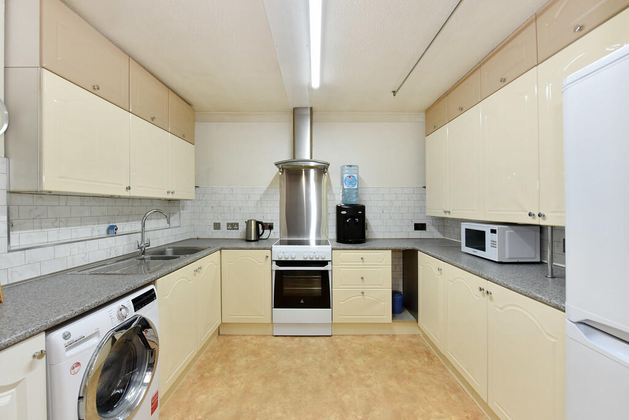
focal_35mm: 14
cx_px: 314
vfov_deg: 81.3
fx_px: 245
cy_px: 210
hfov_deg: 104.2
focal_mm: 14
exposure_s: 1/40
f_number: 8
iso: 400
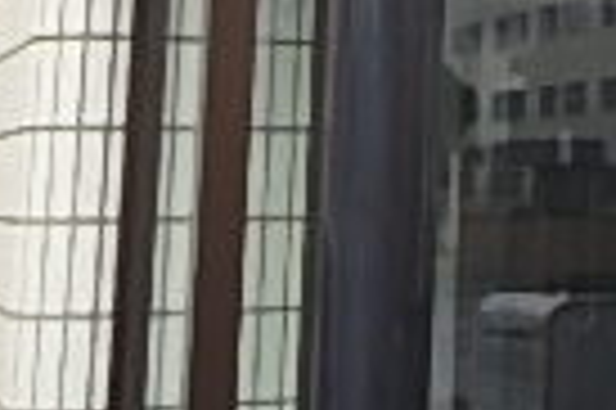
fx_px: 1743
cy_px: -153
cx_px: 841
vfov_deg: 12.9
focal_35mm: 102
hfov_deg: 18.4
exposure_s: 1/60
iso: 200
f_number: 3.5
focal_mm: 3.7
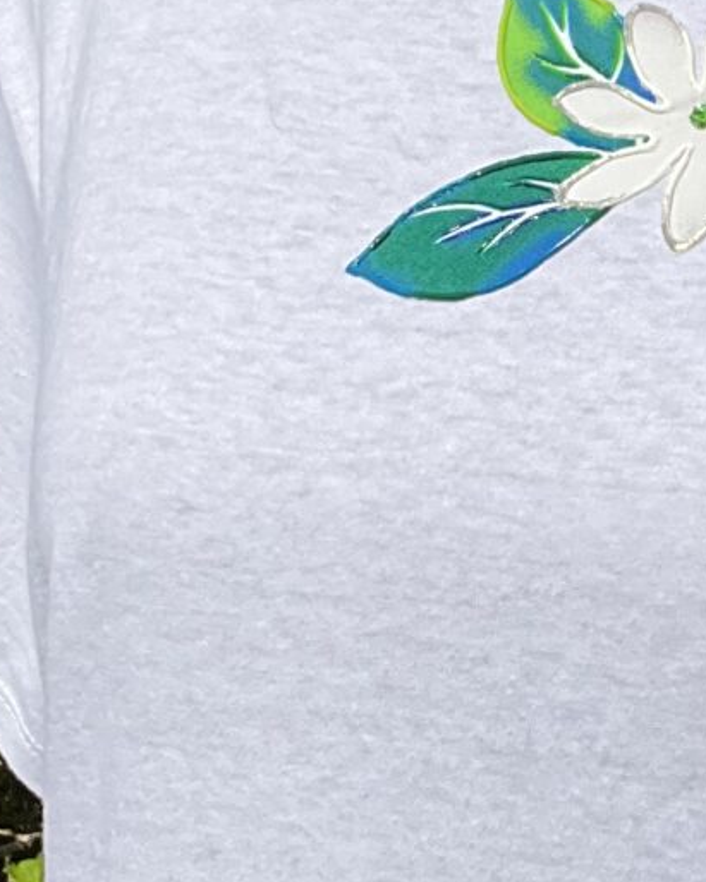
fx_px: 3684
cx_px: 744
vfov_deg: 13.7
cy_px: 472
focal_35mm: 141
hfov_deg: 10.8
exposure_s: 1/4065
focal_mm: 3
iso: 25
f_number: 1.8
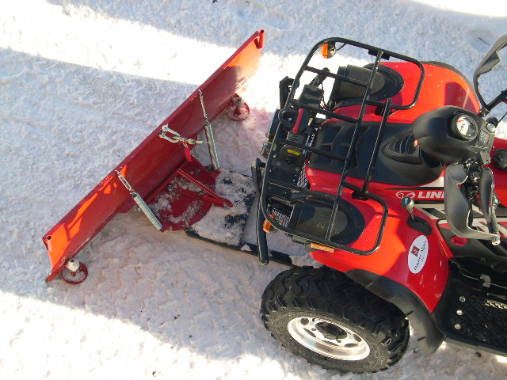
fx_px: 1055
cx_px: 254
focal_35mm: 72
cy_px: 190
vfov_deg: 20.4
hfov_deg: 27.0
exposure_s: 1/191
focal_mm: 15.3
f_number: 3.8
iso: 100
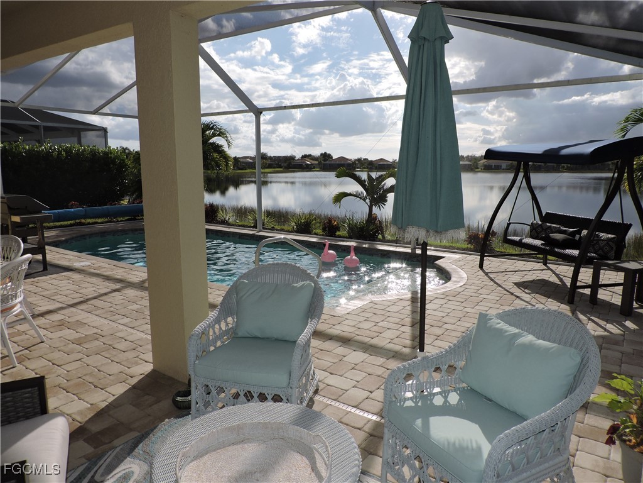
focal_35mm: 24
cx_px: 322
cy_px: 242
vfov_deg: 56.8
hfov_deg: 71.6
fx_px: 446
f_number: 3
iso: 100
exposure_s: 1/1600
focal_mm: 4.3
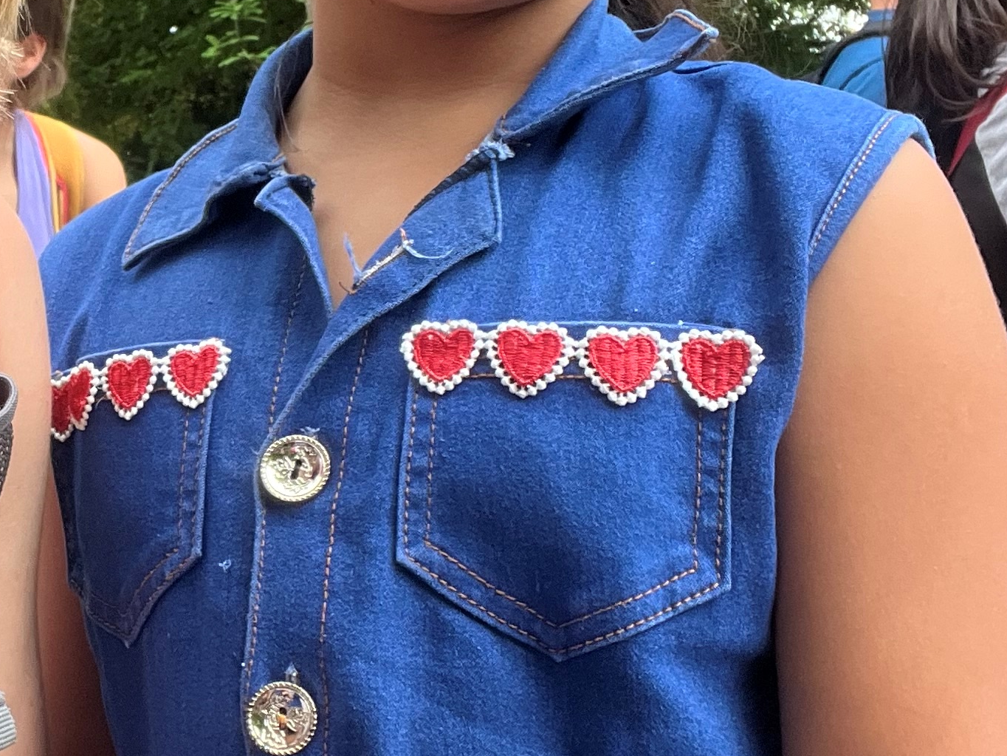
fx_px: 1978
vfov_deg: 21.6
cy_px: 373
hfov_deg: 27.1
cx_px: 24
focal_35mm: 68
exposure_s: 1/121
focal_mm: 2.71
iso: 64
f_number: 2.2
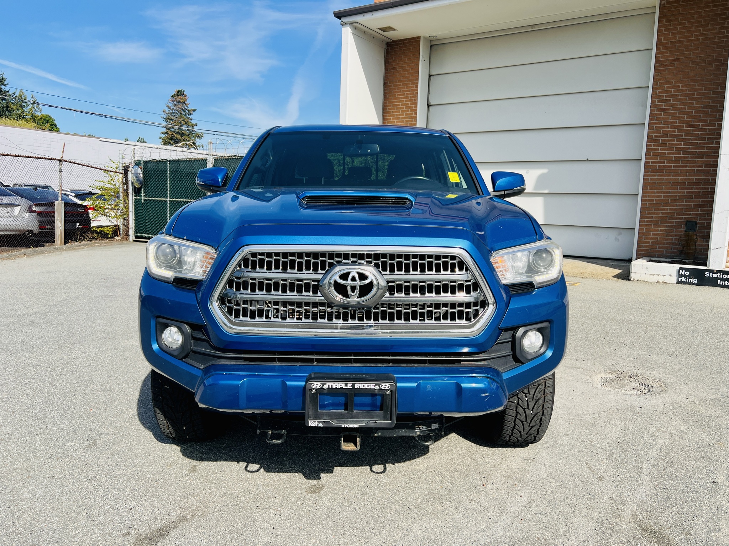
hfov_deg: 67.3
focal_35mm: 26
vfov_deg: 53.1
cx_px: 364
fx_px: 548
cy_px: 273
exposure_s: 1/3077
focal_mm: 5.7
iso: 50
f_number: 1.5
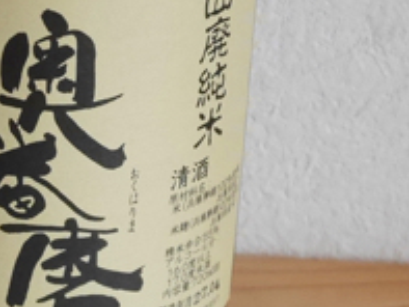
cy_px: 305
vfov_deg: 8.7
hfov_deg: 11.5
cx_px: -42
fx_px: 1998
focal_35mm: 169
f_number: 5.3
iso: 3200
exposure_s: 1/50
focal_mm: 26
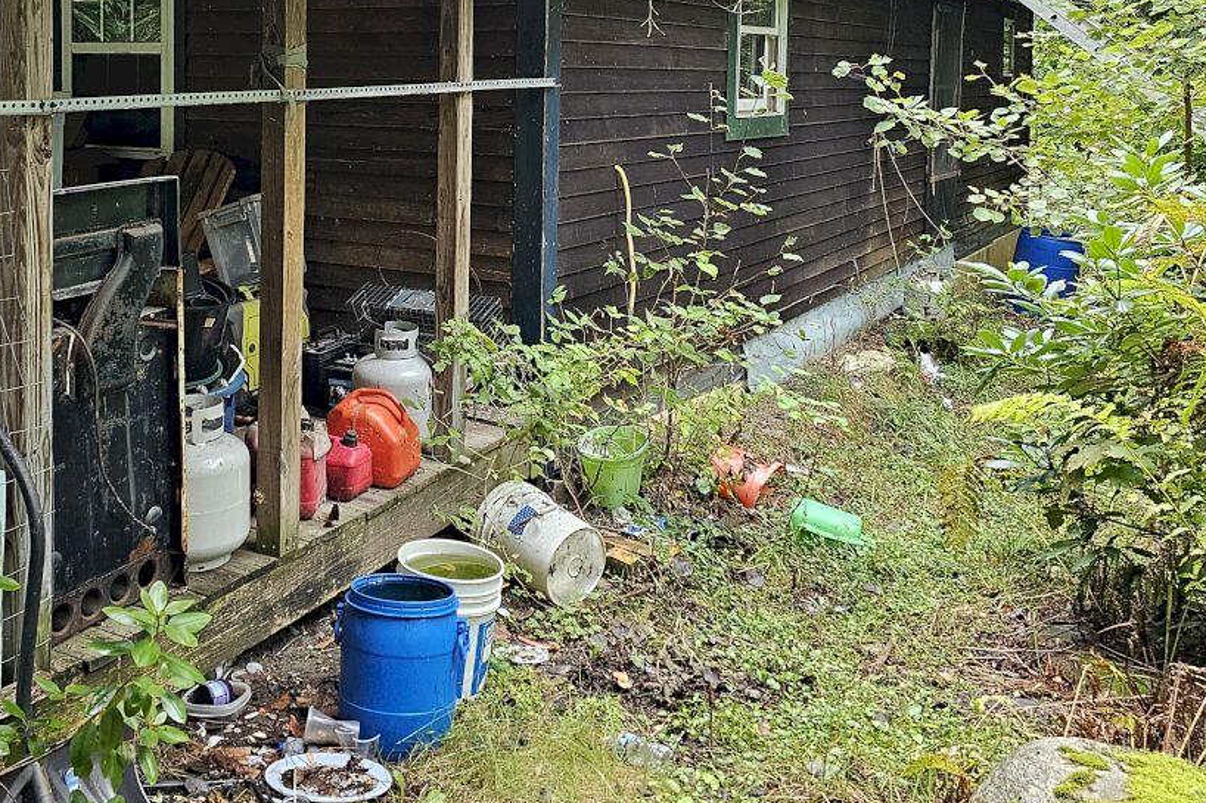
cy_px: 116
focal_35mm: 39
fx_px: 1306
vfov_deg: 32.8
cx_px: 411
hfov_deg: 48.8
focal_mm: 6.3
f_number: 1.7
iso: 200
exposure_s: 1/207
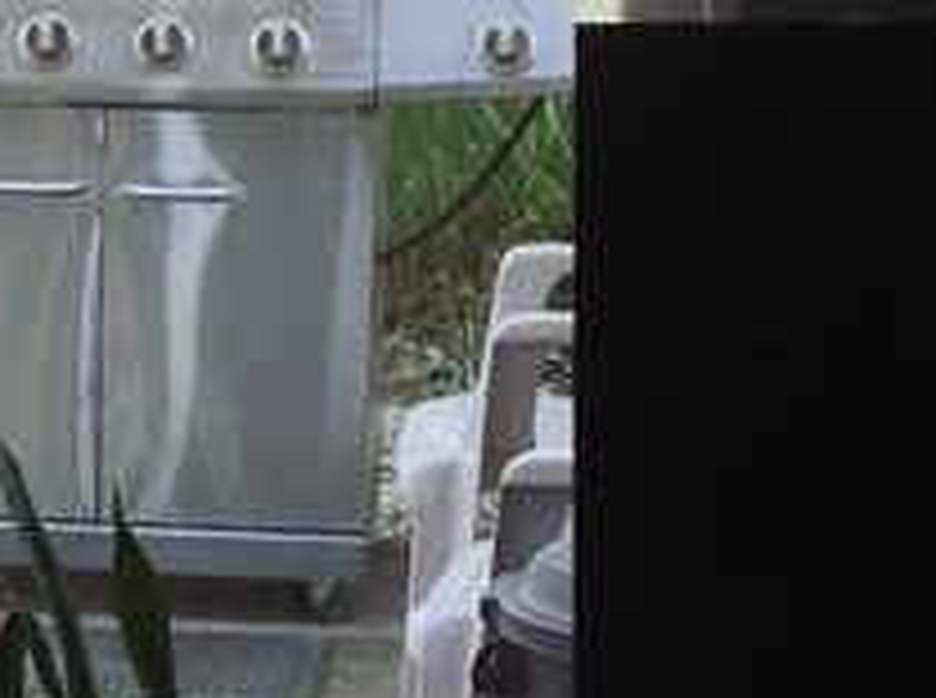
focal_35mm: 173
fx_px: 4667
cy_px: 68
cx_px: -36
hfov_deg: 11.3
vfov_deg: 8.5
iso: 64
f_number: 2.4
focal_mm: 4.28
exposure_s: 1/60
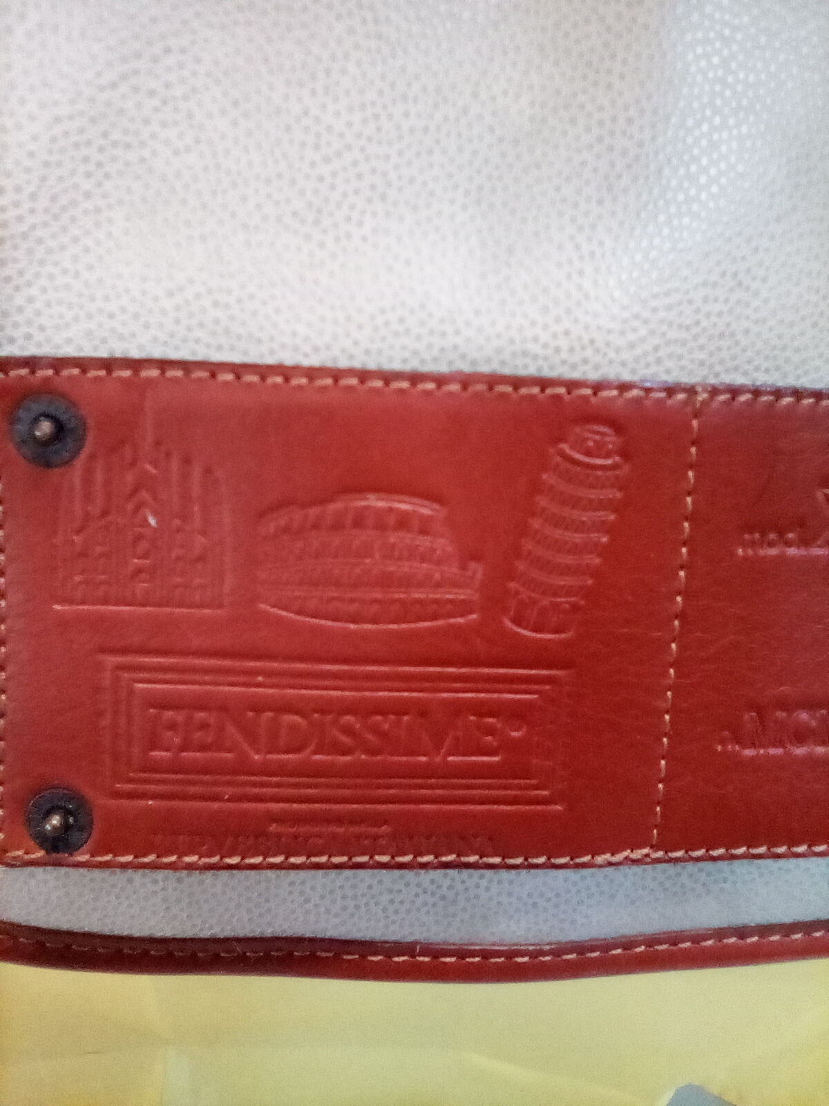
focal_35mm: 28
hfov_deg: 49.7
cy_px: 553
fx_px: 894
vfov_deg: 63.4
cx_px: 414
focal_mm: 2.27
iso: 328
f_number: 2.2
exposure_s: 1/20
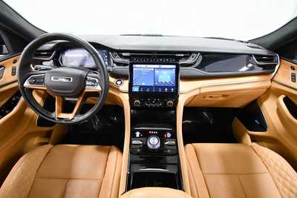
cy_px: 99
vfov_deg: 77.4
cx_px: 148
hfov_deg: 100.4
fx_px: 124
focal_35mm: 15
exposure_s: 1/100
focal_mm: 10
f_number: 4.5
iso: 3200
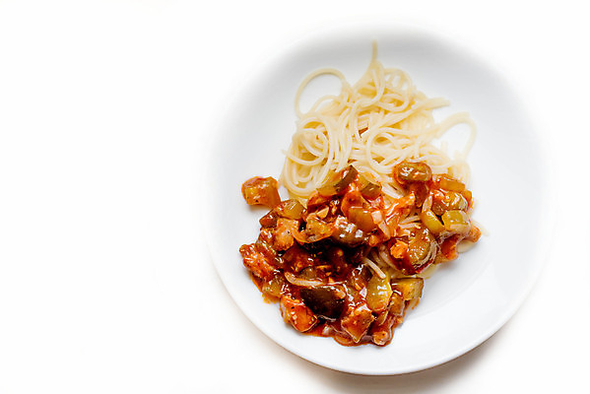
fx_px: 820
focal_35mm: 50
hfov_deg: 39.6
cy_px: 197
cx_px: 295
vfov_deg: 27.0
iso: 100
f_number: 2.8
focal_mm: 50
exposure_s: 1/80
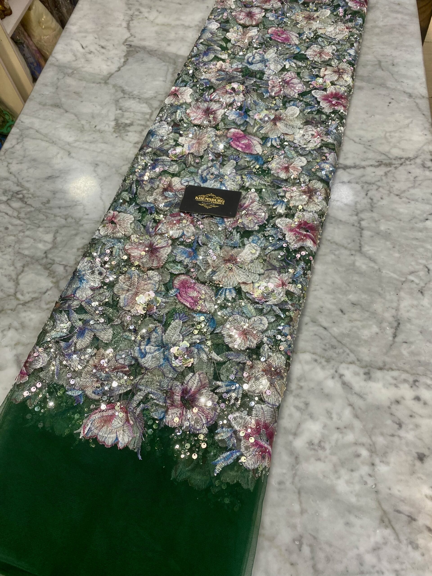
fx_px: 433
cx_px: 216
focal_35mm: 26
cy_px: 288
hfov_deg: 53.1
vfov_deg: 67.3
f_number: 1.8
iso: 80
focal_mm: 4.25
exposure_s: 1/100
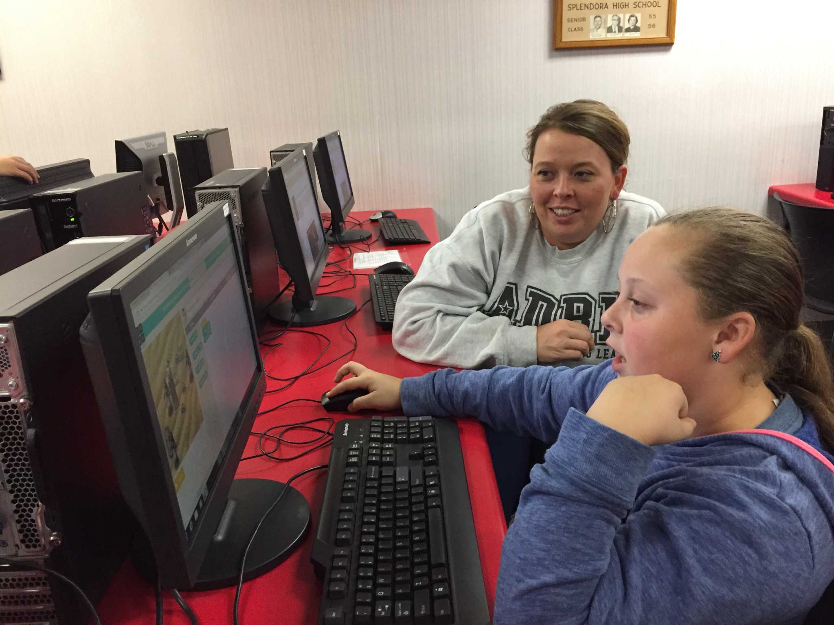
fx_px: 699
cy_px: 312
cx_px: 417
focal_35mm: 29
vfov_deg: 48.2
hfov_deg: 61.7
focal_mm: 4.15
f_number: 2.2
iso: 250
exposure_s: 1/30
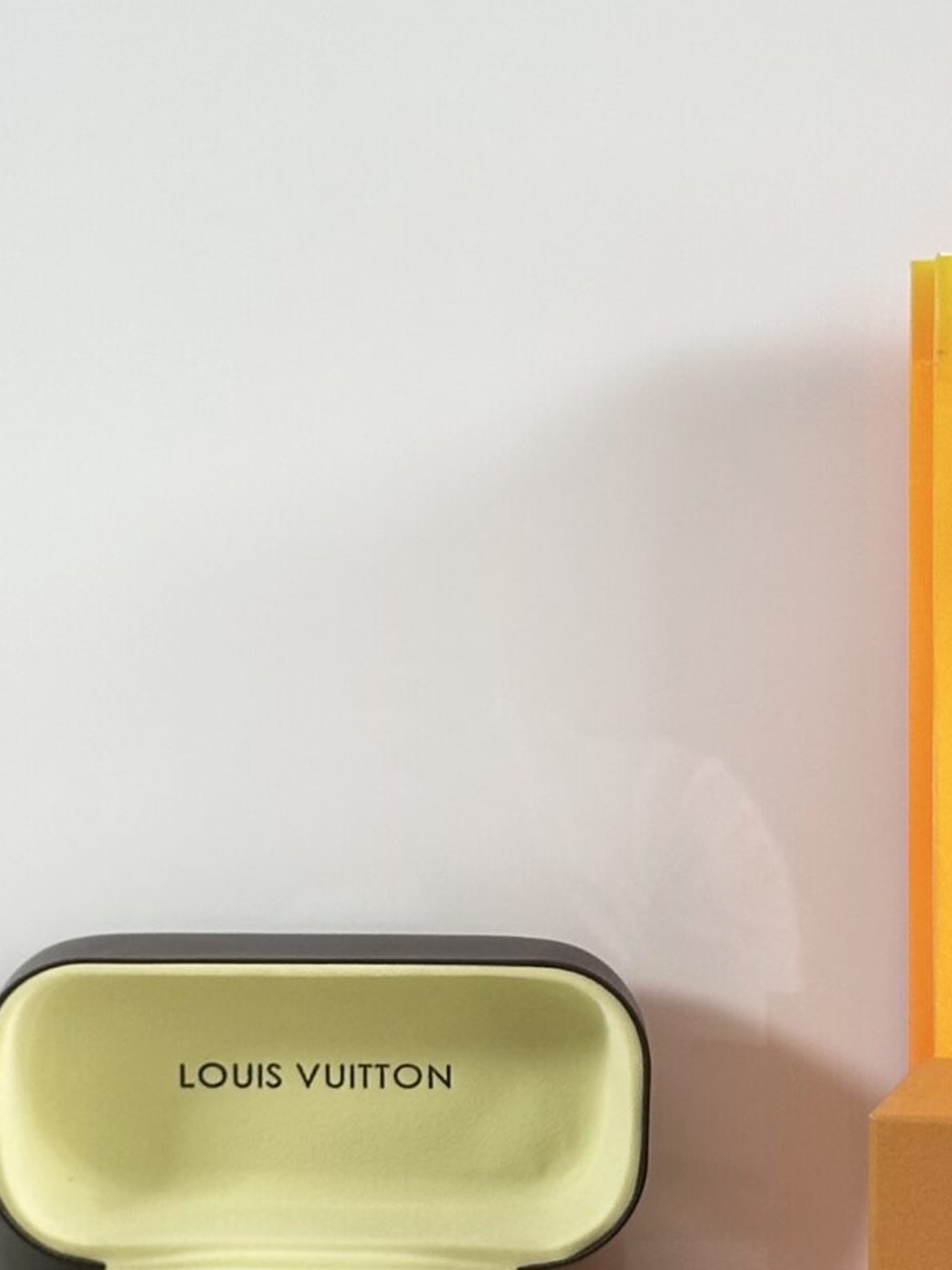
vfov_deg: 15.4
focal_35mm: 128
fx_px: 4694
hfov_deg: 11.6
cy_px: 910
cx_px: 457
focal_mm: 6.86
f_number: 1.78
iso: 100
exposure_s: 1/100
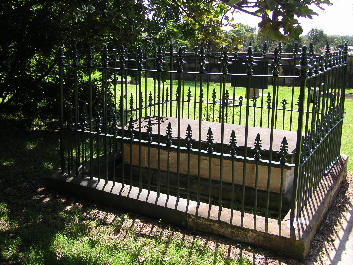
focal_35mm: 37
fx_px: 377
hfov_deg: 50.1
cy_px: 132
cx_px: 176
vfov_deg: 38.7
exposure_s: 1/350
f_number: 2.8
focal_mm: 6.1
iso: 50
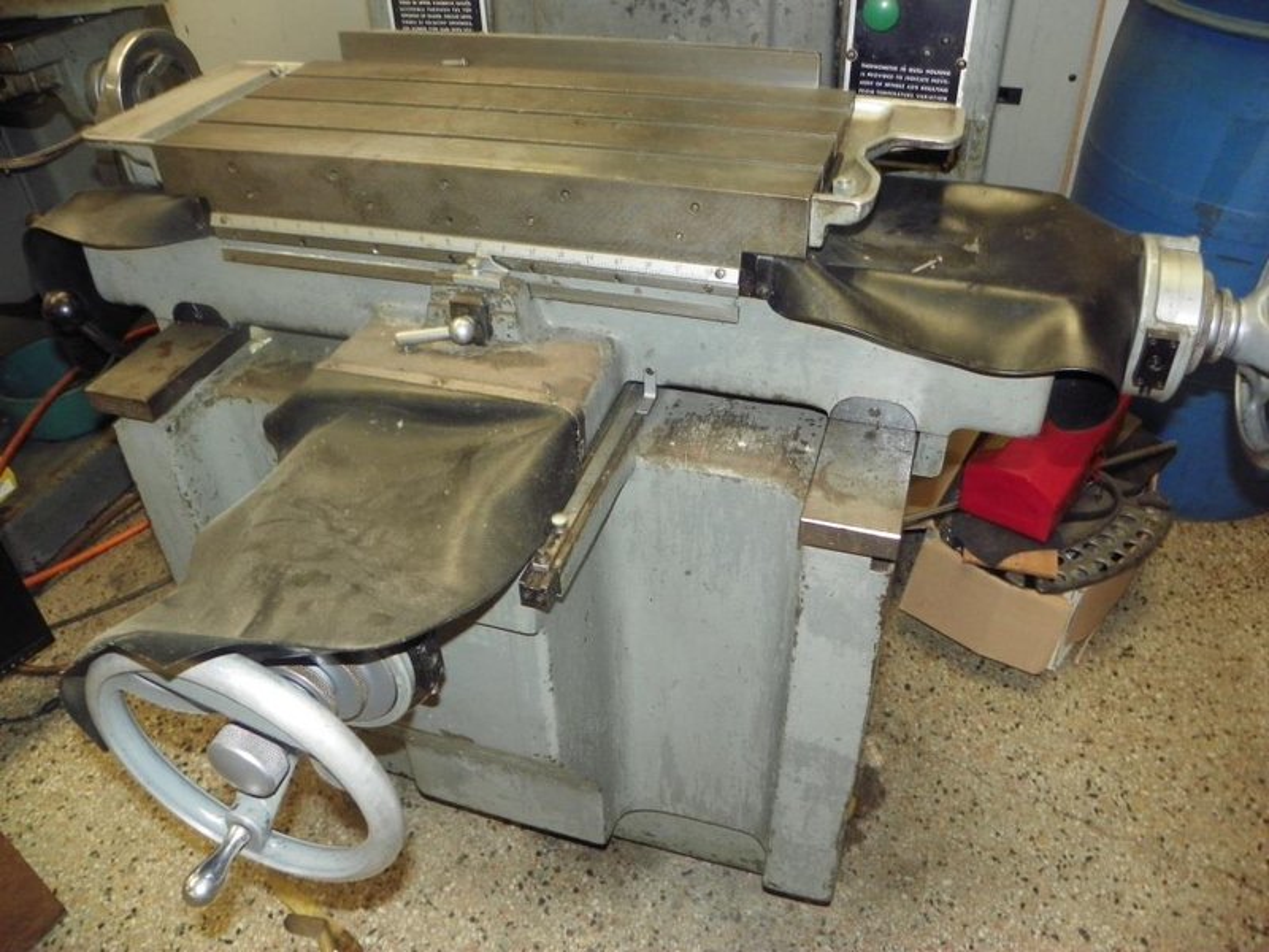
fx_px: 953
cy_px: 476
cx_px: 634
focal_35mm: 26
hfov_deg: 67.3
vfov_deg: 53.1
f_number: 2.8
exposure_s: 1/30
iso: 200
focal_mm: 4.6
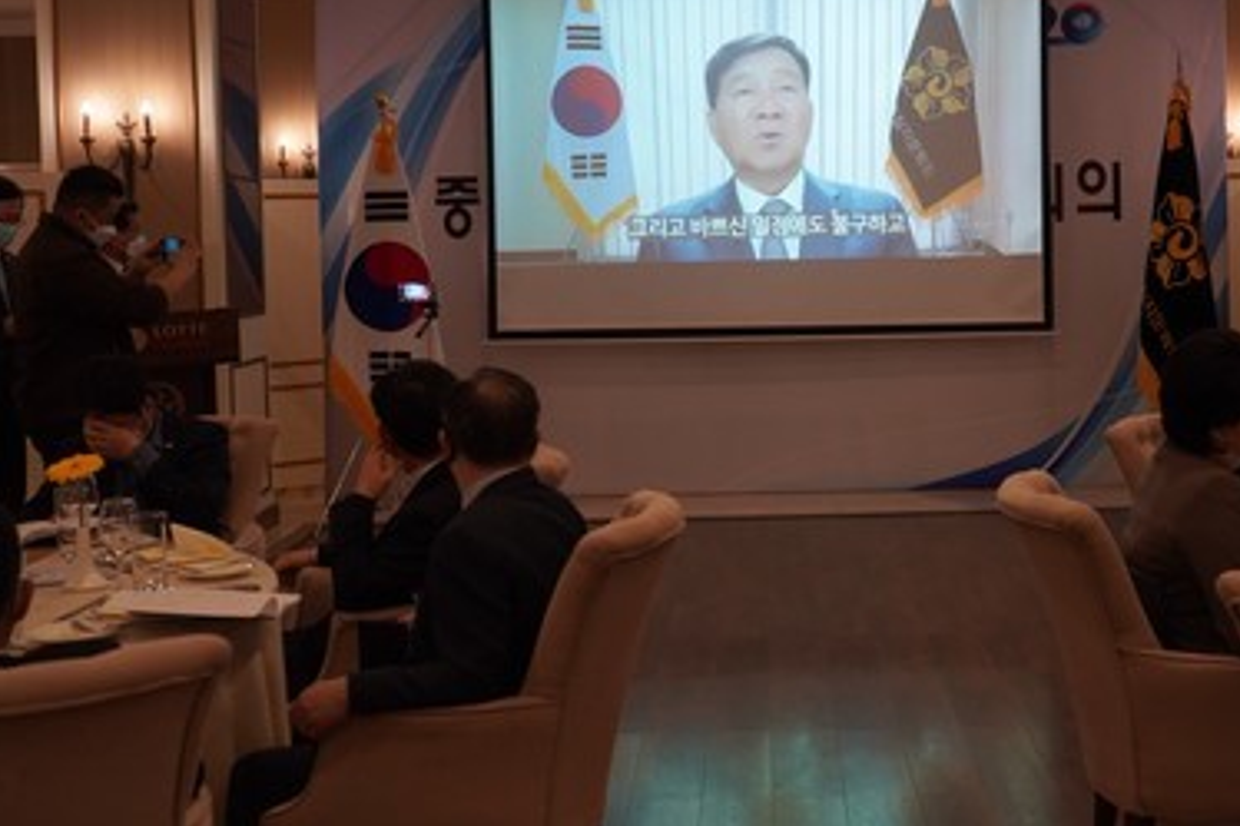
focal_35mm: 53
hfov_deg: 37.4
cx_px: 756
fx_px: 1825
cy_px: 328
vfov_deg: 25.4
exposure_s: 1/160
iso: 2500
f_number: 4
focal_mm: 33
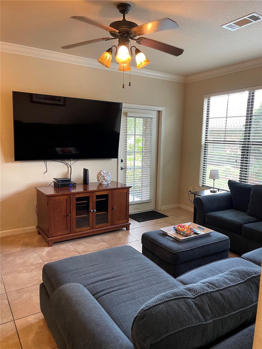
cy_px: 174
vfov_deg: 69.4
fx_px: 252
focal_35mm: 25
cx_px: 131
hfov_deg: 54.9
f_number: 1.6
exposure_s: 1/60
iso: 125
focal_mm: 5.1
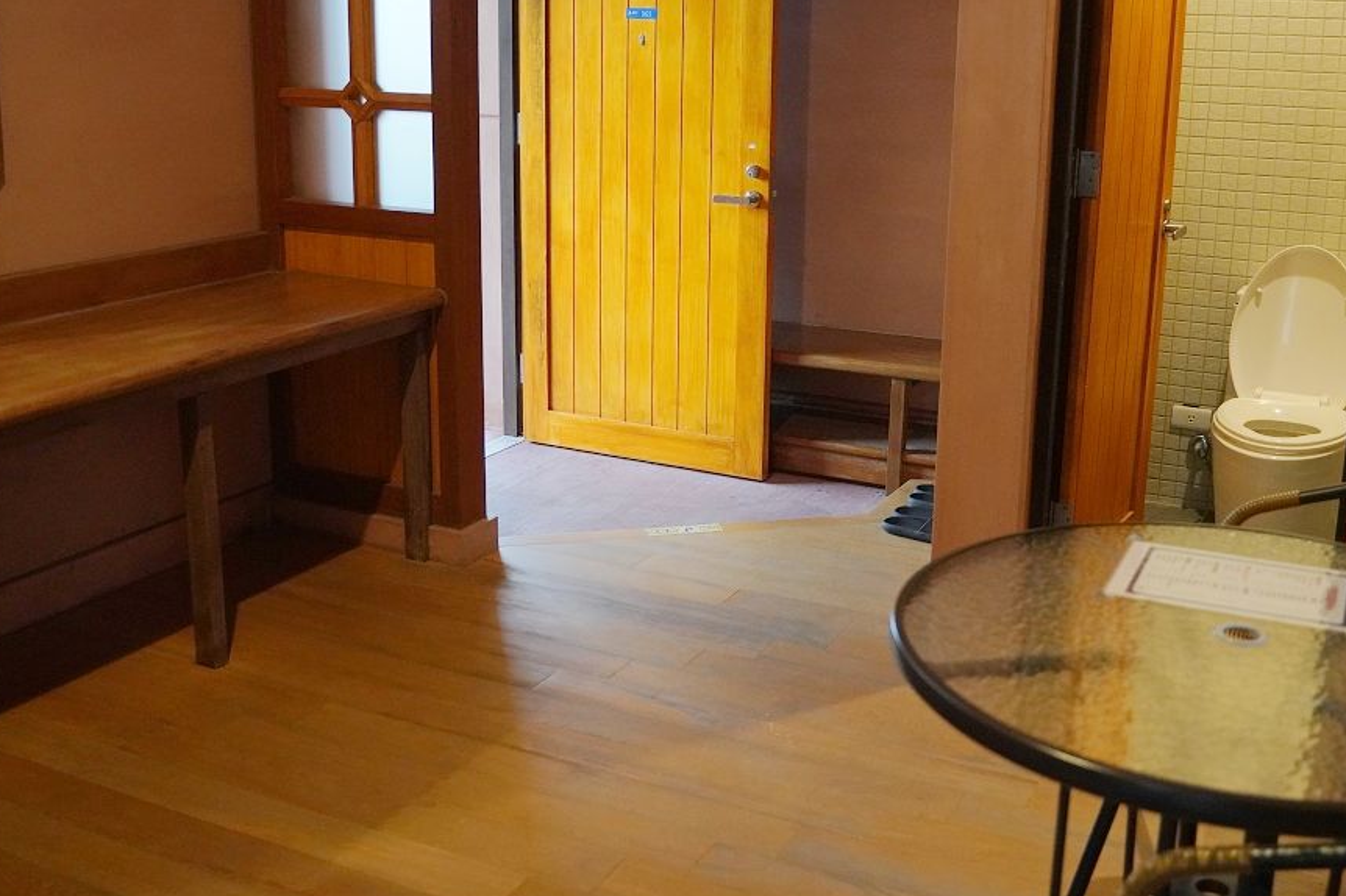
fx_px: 1458
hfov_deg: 49.5
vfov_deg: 34.1
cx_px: 739
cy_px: 361
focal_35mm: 39
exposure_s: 1/160
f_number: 2.8
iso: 5000
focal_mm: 28
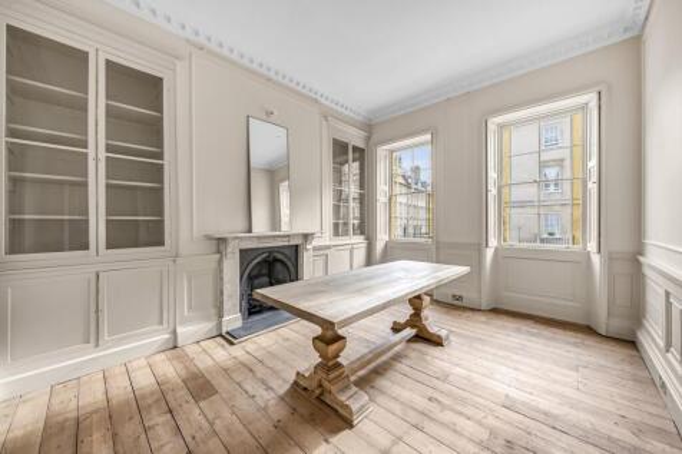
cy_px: 227
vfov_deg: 85.4
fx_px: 246
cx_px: 341
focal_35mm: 13
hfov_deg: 108.3
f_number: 8
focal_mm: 13
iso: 100
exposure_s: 1/10
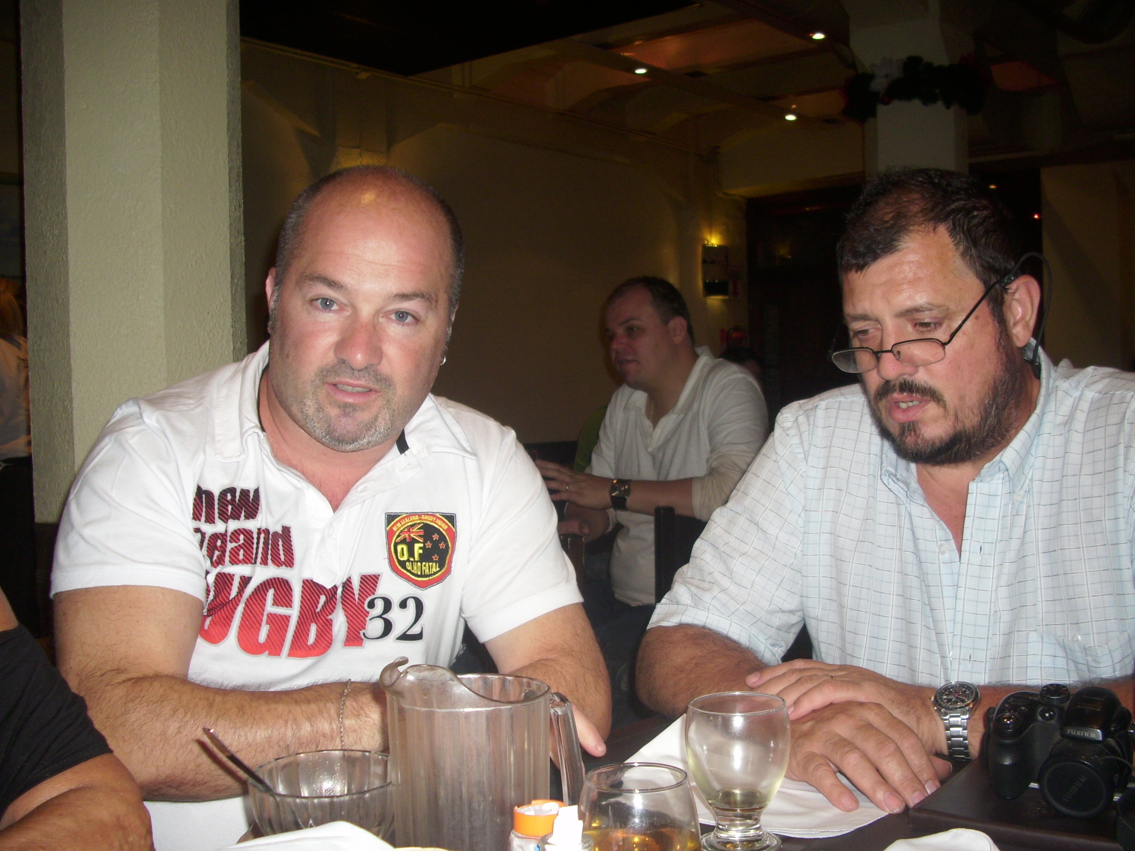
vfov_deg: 41.8
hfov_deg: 53.9
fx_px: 1115
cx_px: 611
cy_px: 442
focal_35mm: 34
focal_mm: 6.2
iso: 50
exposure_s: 1/60
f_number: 2.8
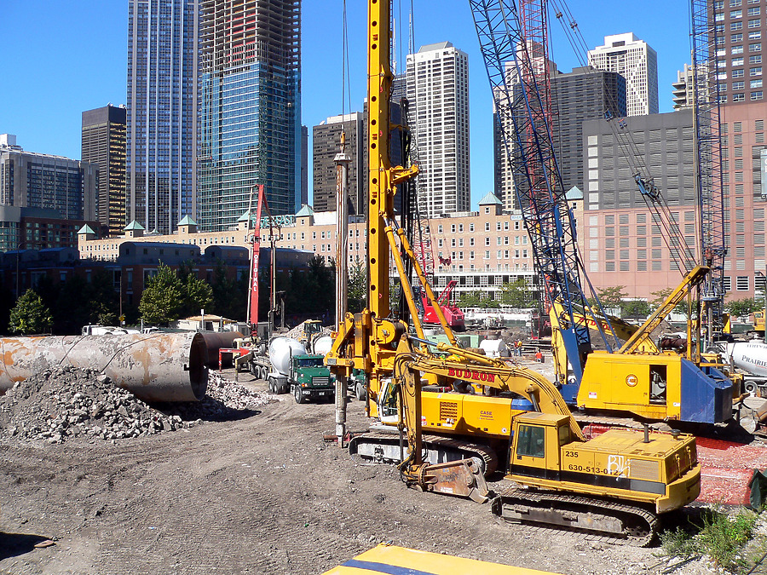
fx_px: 798
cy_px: 288
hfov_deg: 51.4
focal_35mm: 36
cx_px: 384
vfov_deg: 39.7
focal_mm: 6
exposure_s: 1/500
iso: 80
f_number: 4
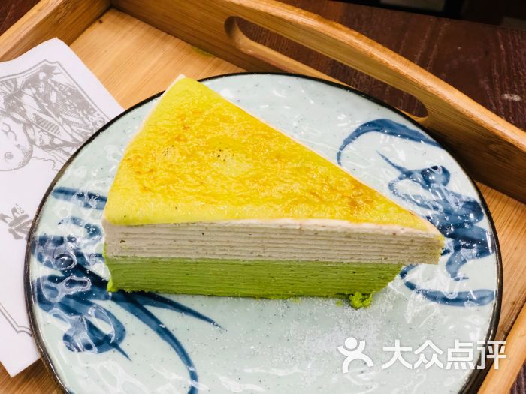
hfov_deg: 33.8
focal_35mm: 57
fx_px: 866
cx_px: 263
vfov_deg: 25.7
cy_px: 197
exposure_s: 1/50
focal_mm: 6.6
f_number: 2.8
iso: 200
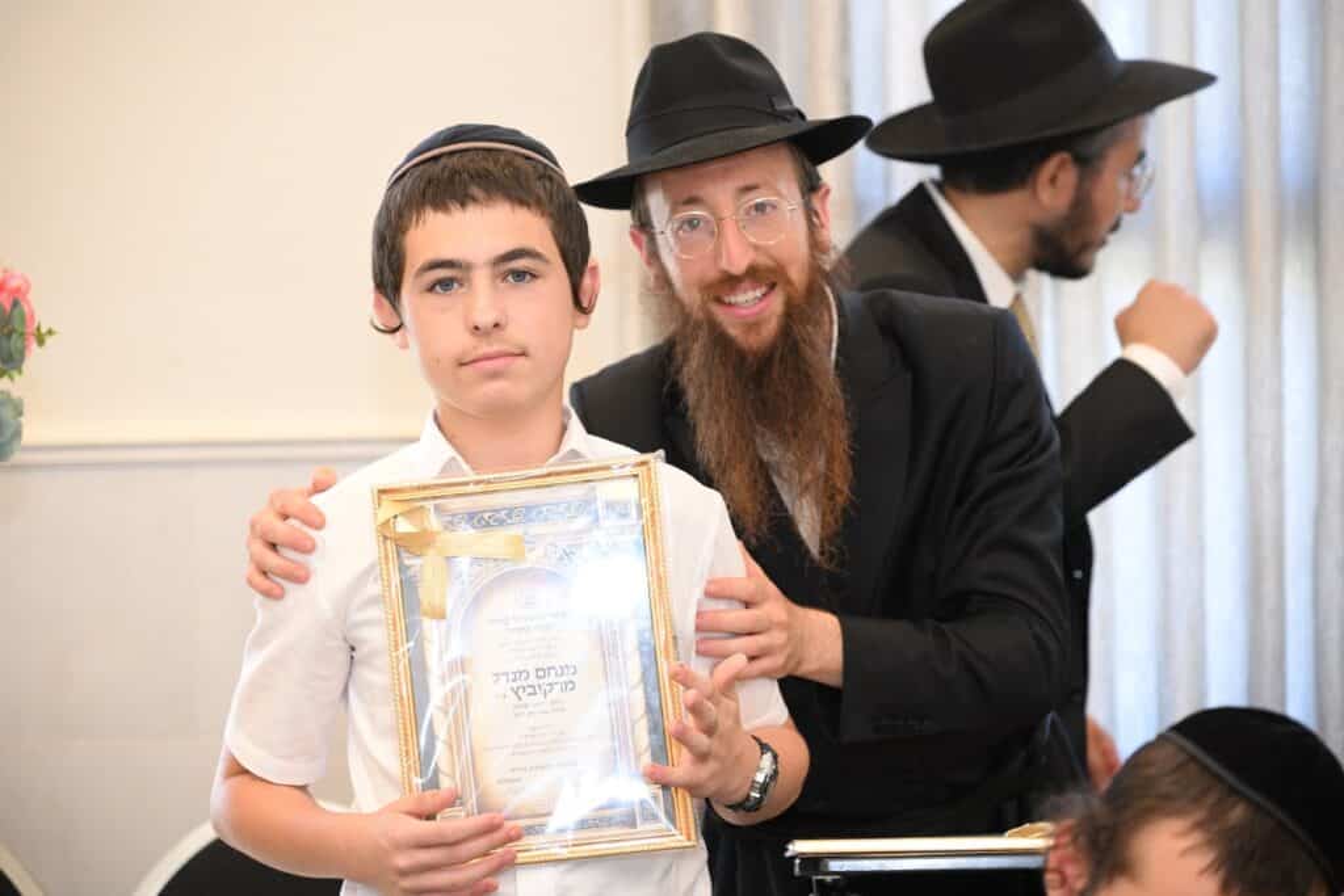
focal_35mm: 110
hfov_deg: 18.6
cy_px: 448
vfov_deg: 12.5
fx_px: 4107
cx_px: 672
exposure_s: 1/200
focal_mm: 110
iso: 2500
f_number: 4.5
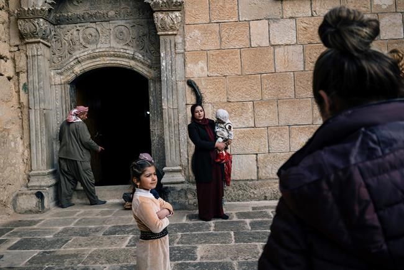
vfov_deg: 37.9
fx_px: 393
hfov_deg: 54.4
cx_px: 202
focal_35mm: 35
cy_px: 135
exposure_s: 1/400
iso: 320
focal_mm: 35
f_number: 6.3
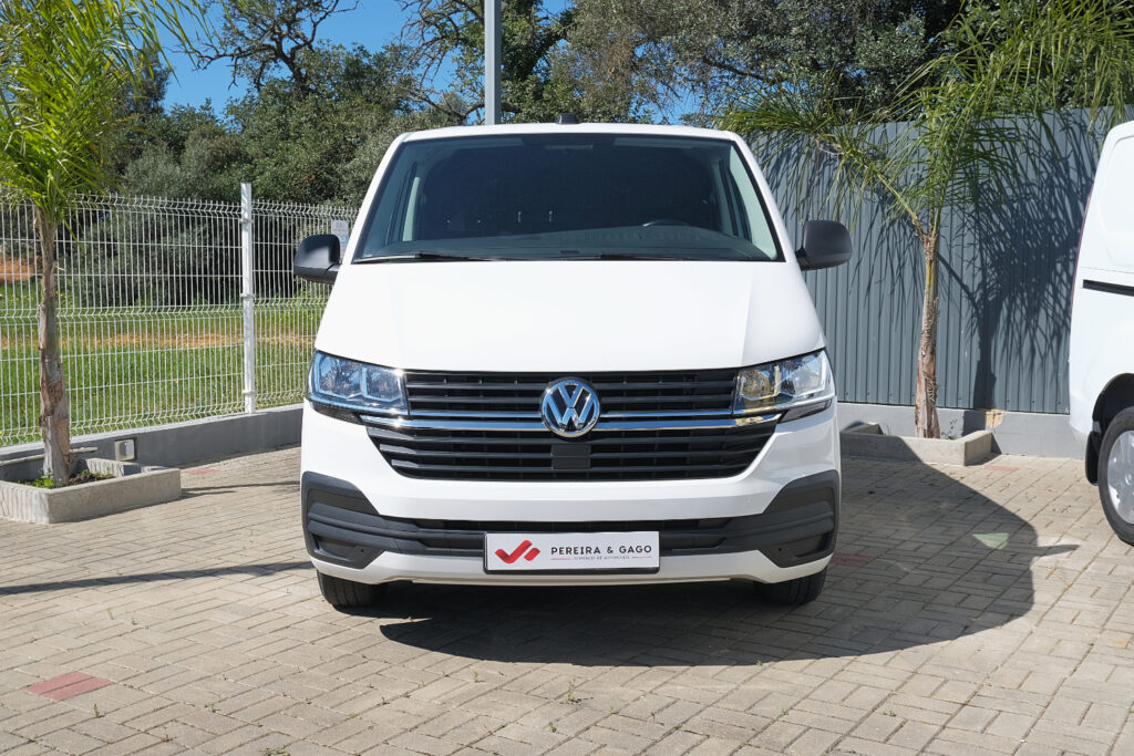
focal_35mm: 34
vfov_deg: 38.9
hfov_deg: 55.8
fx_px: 1071
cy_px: 378
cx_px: 567
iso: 160
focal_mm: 22.8
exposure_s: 1/200
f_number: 10
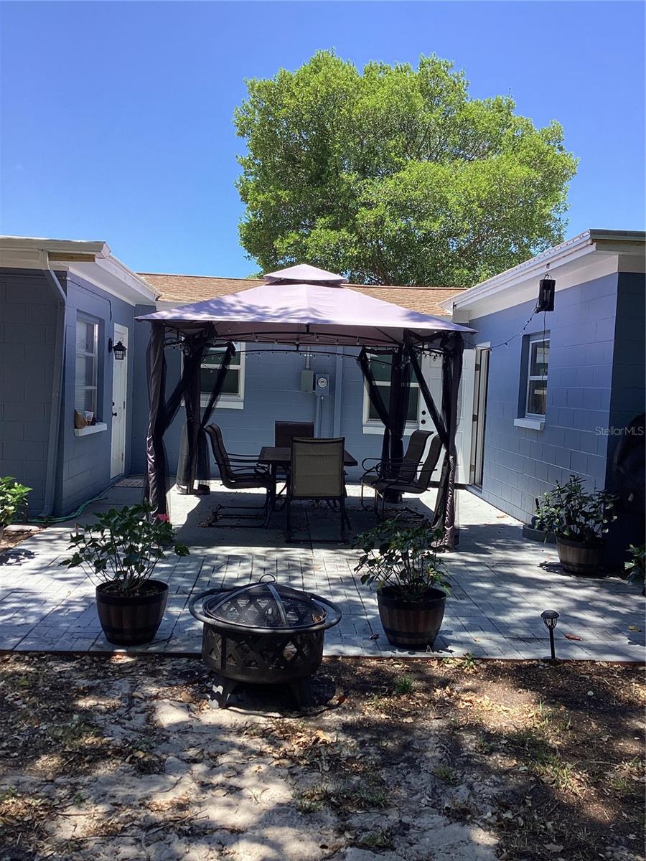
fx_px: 771
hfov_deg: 45.4
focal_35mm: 31
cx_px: 323
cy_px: 430
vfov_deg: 58.4
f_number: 2.4
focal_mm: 3.3
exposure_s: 1/436
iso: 25
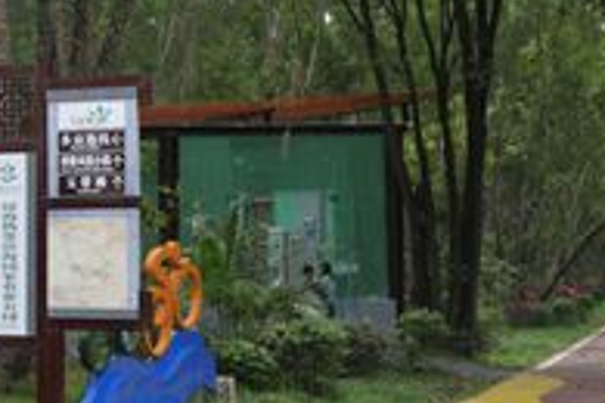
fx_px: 1546
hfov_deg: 21.6
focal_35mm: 92
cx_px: 56
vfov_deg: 14.8
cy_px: 102
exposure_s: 1/250
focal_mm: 28
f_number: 8
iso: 250
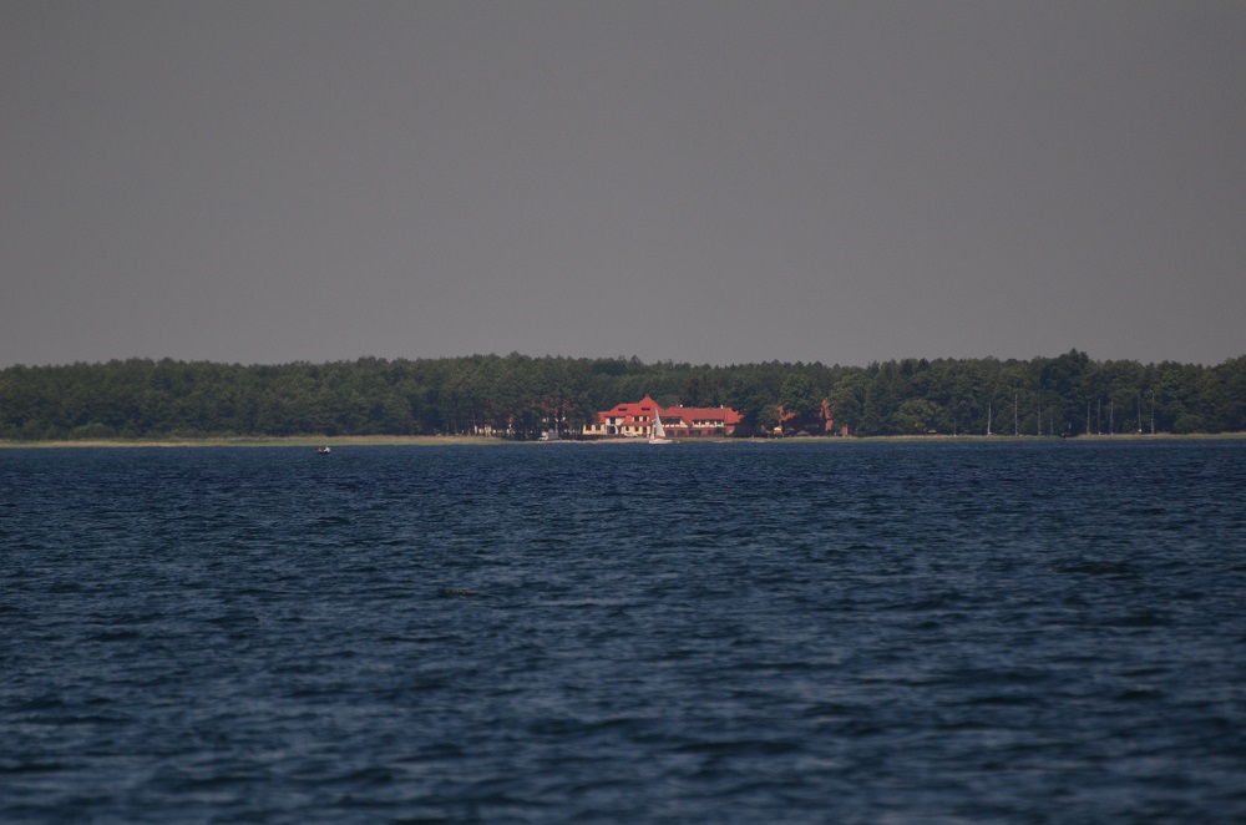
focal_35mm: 450
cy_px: 412
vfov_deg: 3.0
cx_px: 623
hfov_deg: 4.6
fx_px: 15540
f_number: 5.6
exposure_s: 1/8000
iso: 560
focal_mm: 300
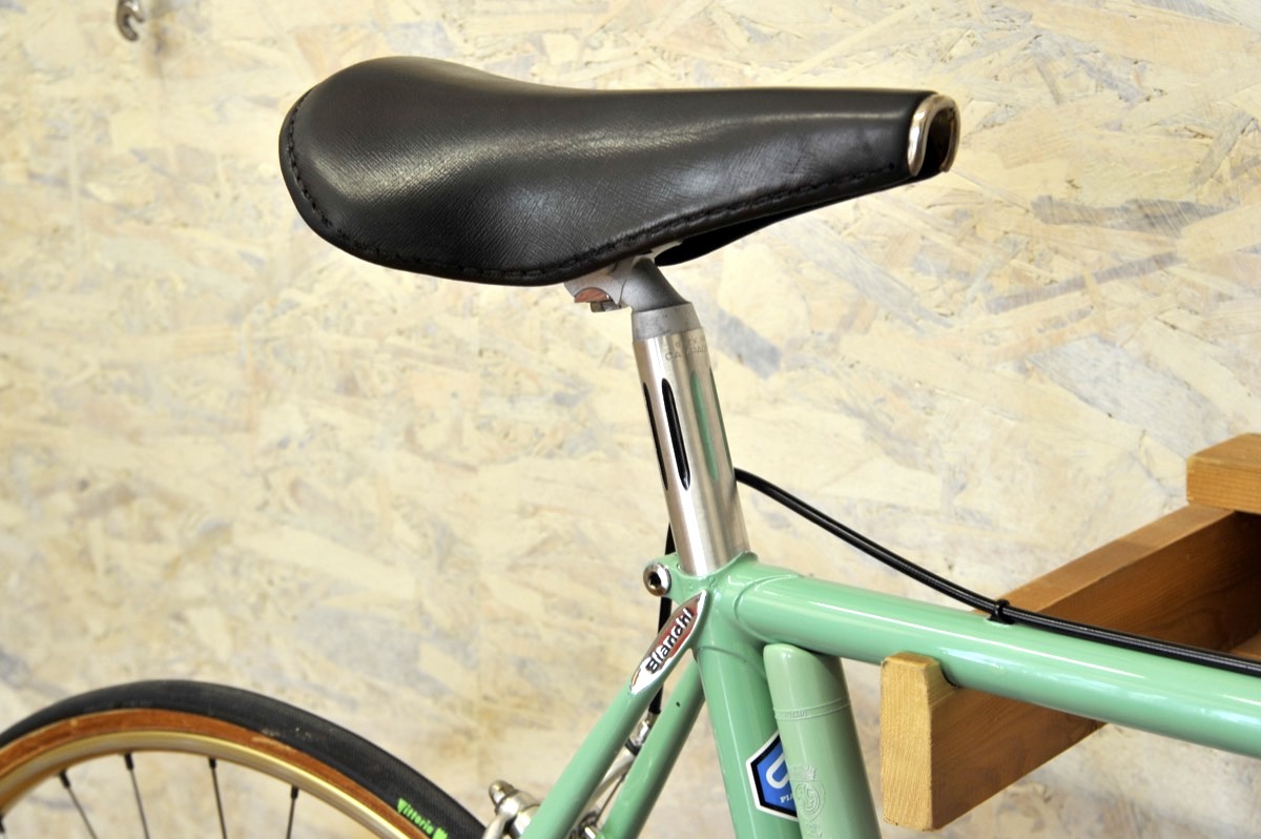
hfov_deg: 29.7
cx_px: 630
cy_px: 420
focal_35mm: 68
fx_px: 2380
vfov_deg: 20.0
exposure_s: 1/5
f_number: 11
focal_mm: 68
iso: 800
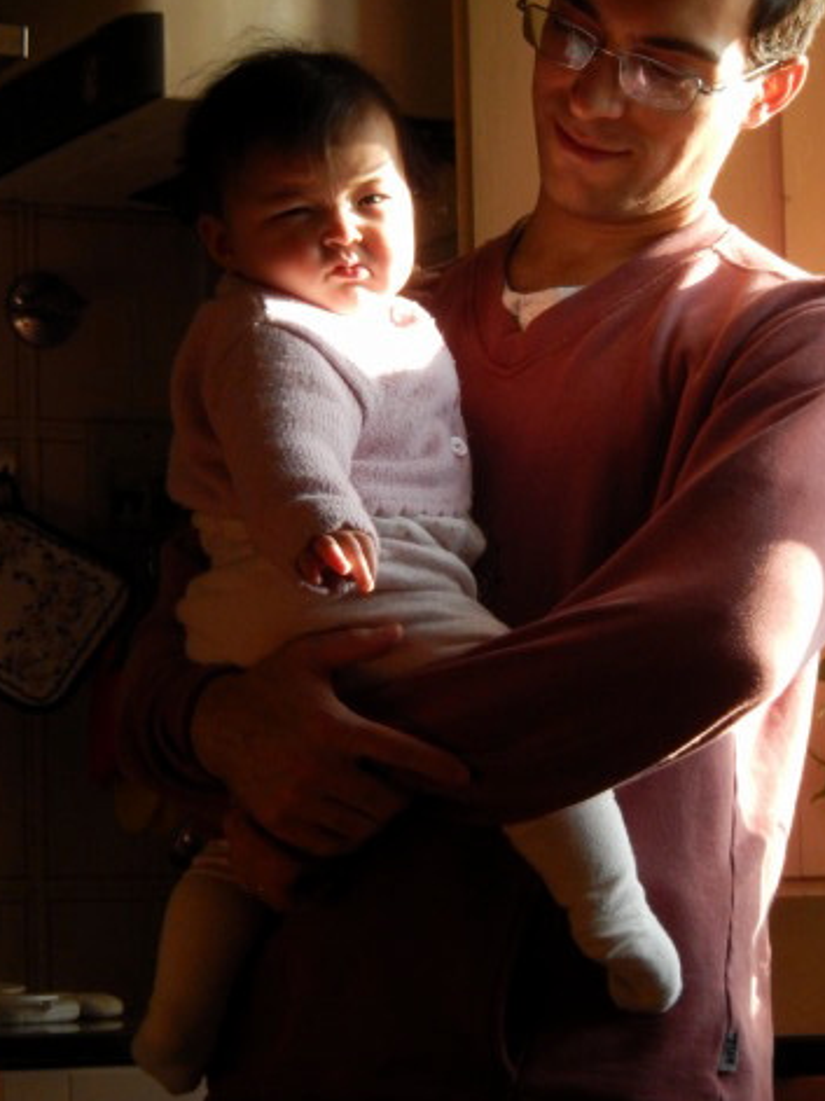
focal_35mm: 129
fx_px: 4101
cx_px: 451
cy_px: 435
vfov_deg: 15.3
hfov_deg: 11.5
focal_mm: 17
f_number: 5.2
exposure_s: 1/200
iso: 400
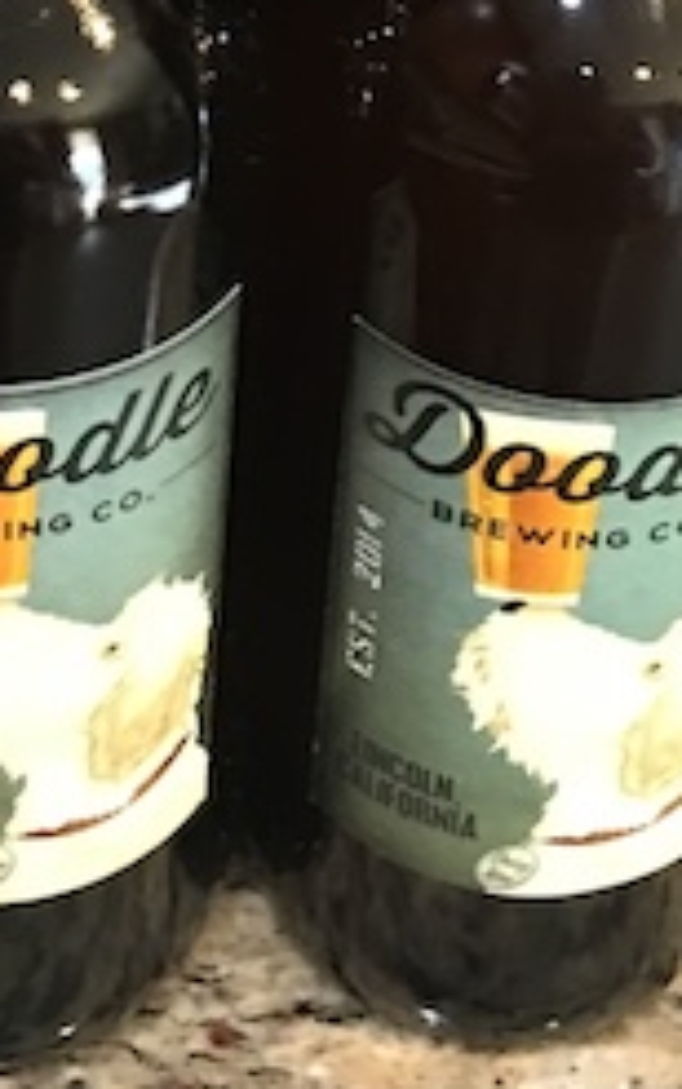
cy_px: -403
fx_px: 2970
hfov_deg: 13.0
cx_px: 106
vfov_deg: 19.0
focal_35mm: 100
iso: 80
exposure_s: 1/10
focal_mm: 4.15
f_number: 2.2
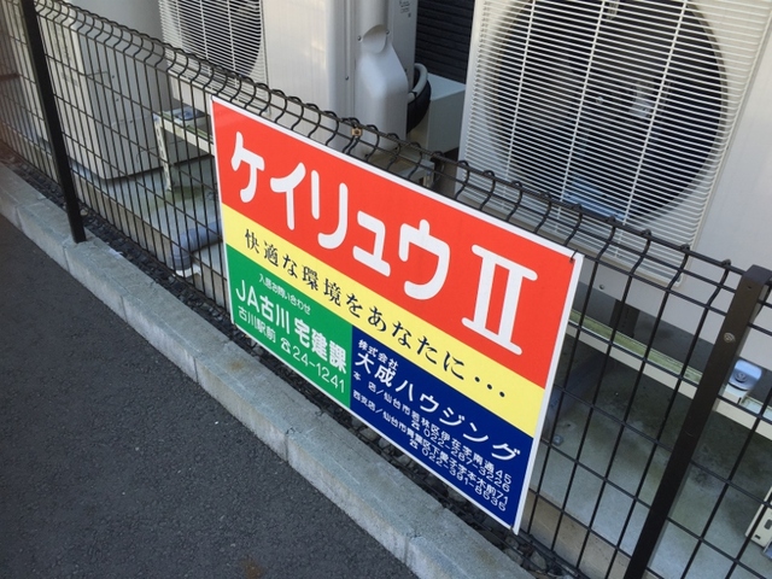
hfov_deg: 61.7
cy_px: 290
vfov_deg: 48.2
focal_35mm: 29
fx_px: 647
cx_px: 386
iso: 32
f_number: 2.2
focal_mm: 4.15
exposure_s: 1/347
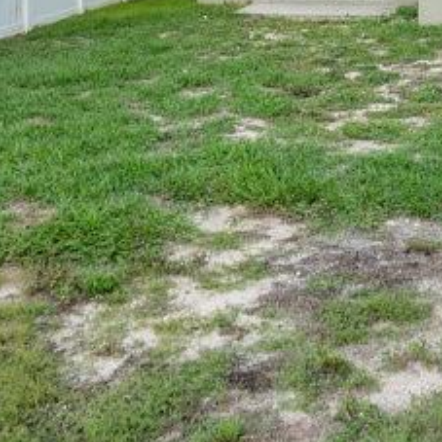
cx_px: 563
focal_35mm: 60
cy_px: -122
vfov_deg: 25.0
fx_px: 867
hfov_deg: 25.1
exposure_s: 1/125
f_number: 5.6
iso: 100
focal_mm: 16
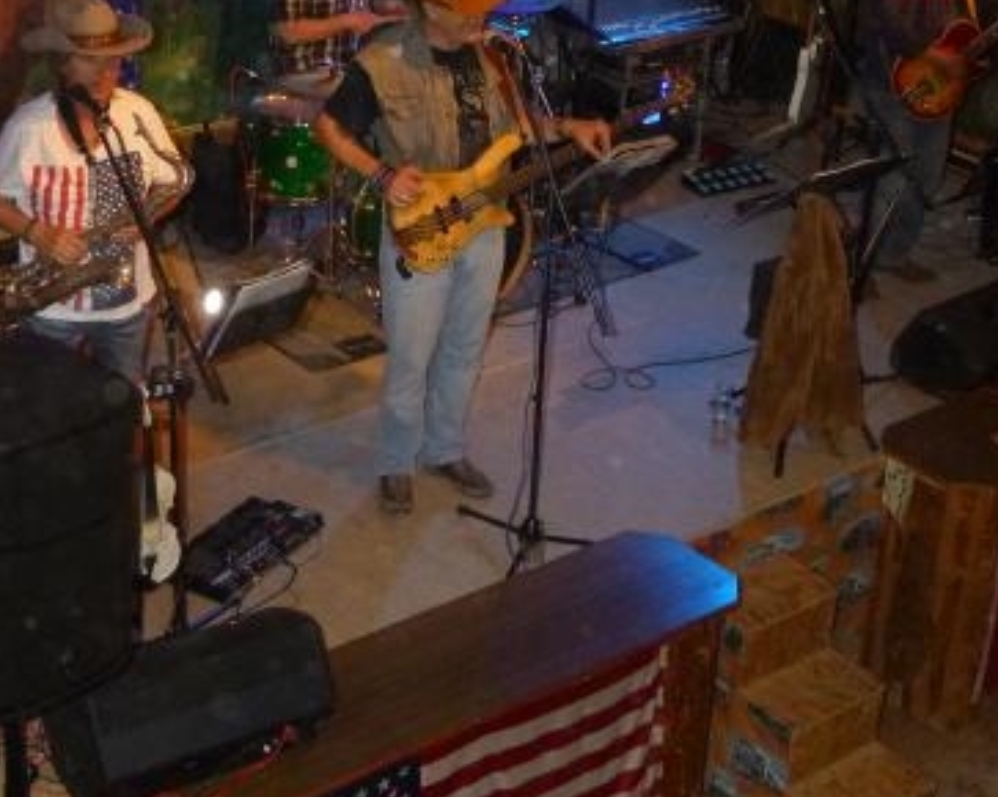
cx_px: 517
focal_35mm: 63
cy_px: 324
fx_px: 1860
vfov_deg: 24.2
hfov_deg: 30.0
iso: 400
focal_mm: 6.9
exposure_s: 1/60
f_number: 3.7
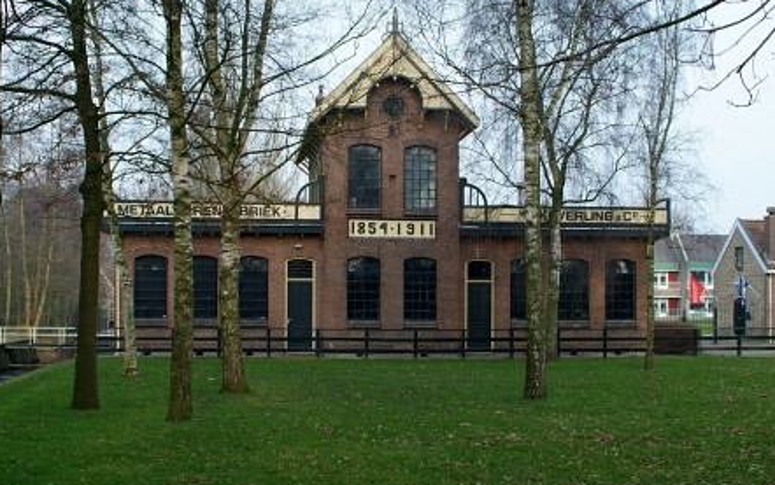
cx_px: 389
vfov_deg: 23.6
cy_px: 242
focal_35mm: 55
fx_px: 1163
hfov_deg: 36.9
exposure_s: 1/90
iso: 100
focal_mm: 35
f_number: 4.8
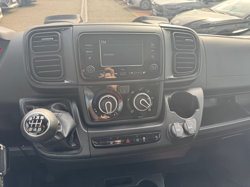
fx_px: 173
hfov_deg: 71.6
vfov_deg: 56.8
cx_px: 125
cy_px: 94
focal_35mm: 24
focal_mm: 6.76
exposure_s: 1/370
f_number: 1.78
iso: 80
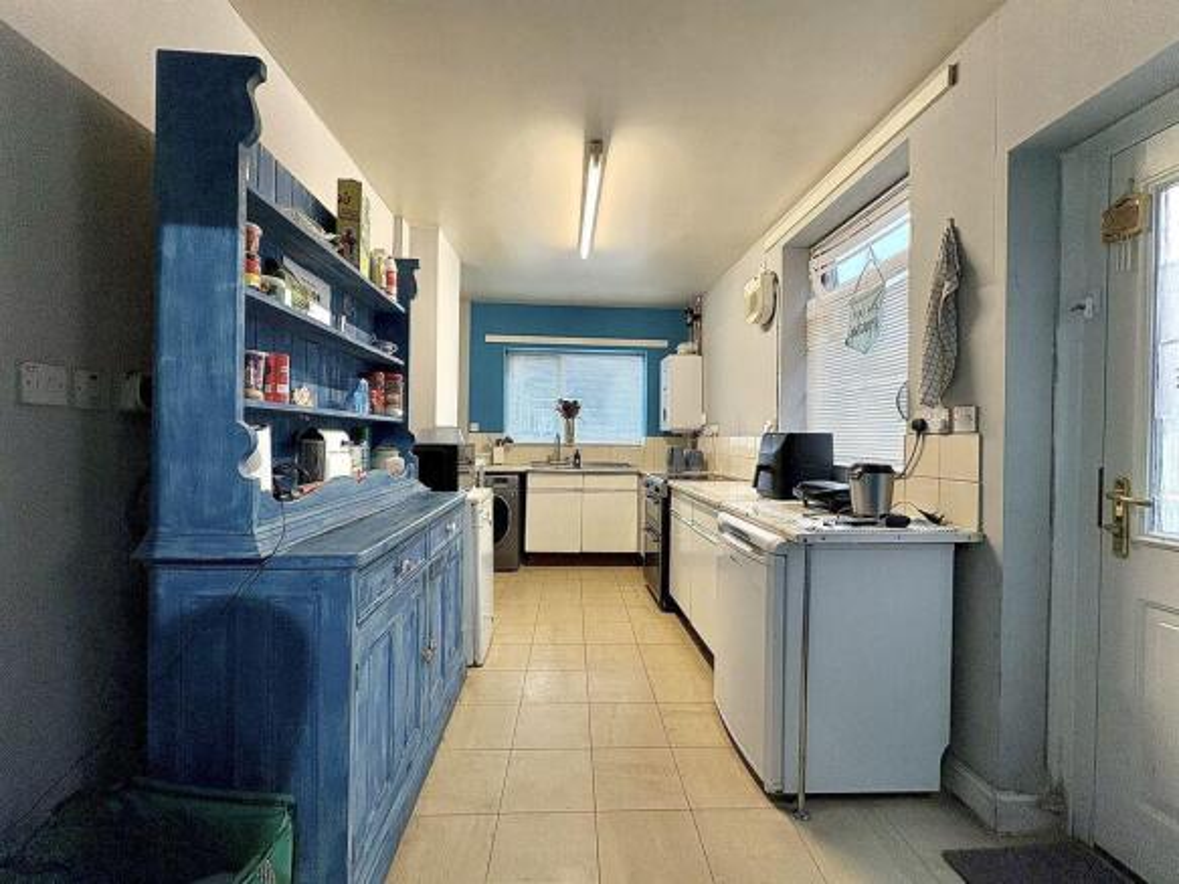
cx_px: 590
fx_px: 477
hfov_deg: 102.1
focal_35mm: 14
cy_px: 442
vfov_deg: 85.7
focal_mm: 2.22
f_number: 2.2
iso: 250
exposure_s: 1/60
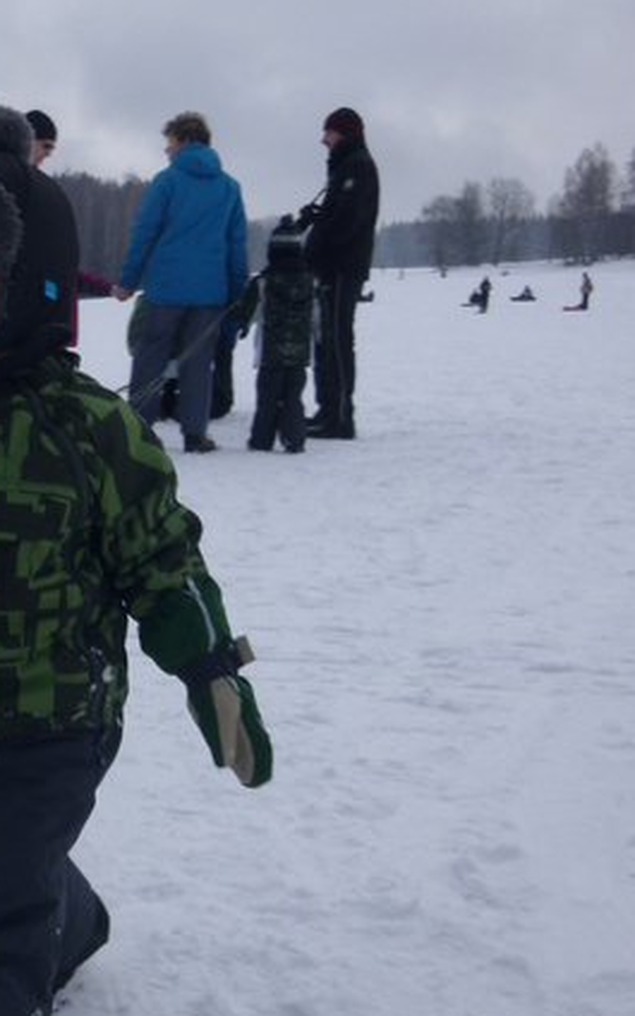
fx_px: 1384
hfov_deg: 24.6
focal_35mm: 50
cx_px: -2
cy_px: 589
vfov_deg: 40.2
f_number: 9
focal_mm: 4.5
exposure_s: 1/160
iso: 100
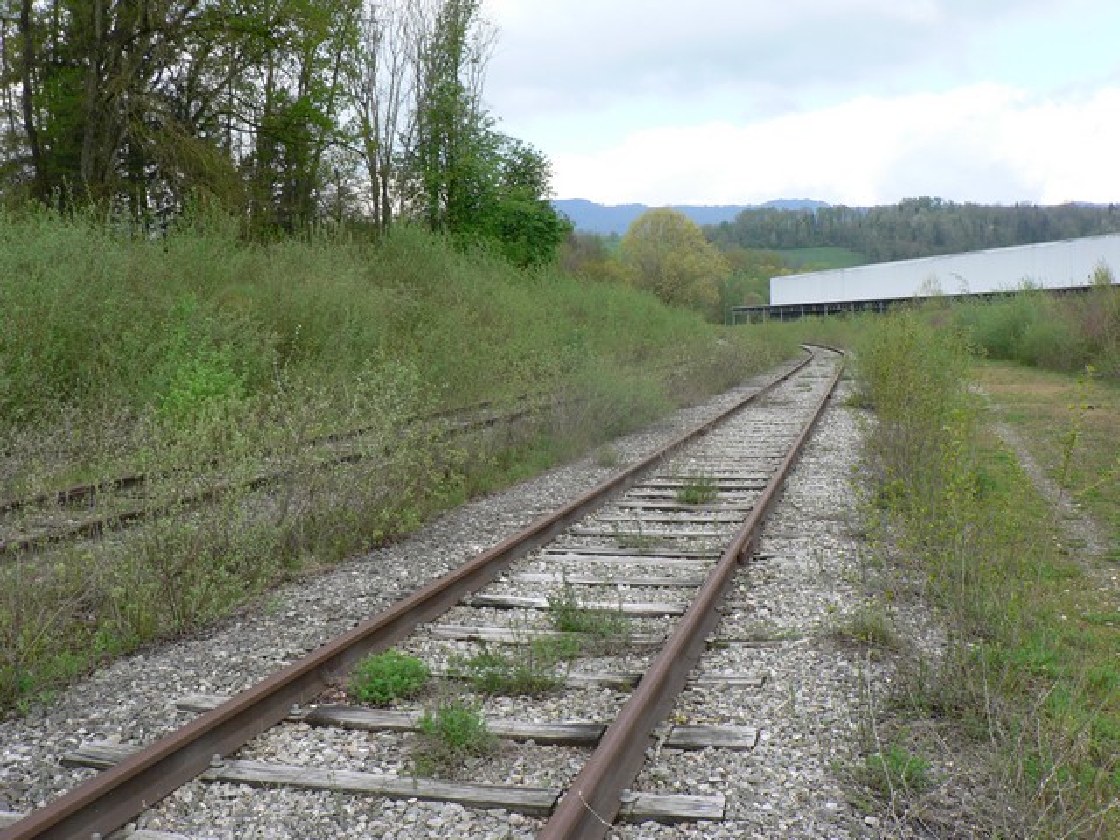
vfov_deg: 39.7
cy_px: 420
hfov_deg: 51.4
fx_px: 1165
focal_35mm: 36
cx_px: 560
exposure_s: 1/160
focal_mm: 6
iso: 80
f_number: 4
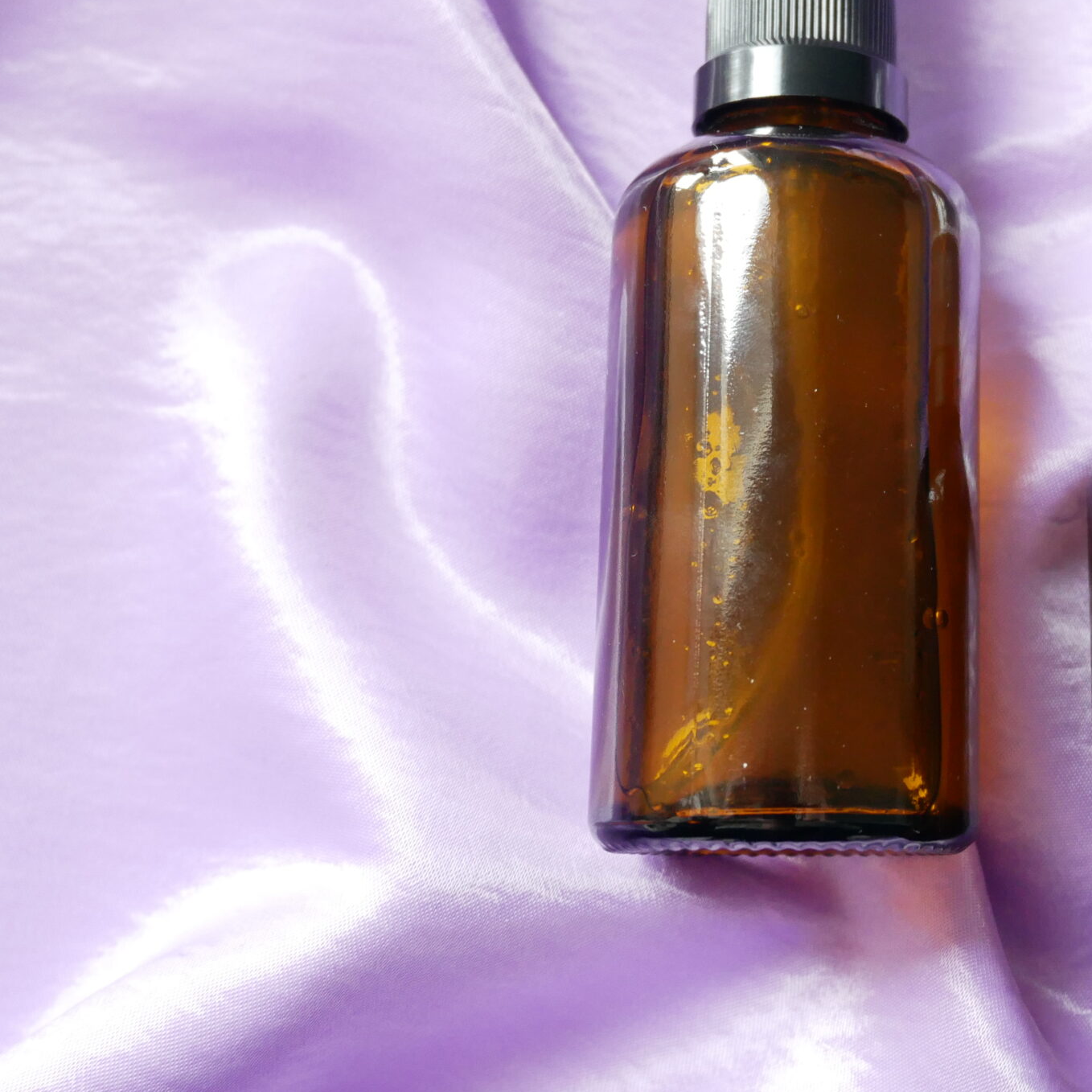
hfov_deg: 27.5
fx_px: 2141
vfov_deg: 28.5
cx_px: 991
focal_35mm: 60
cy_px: 428
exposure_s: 1/60
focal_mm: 18
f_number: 4.2
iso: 1000
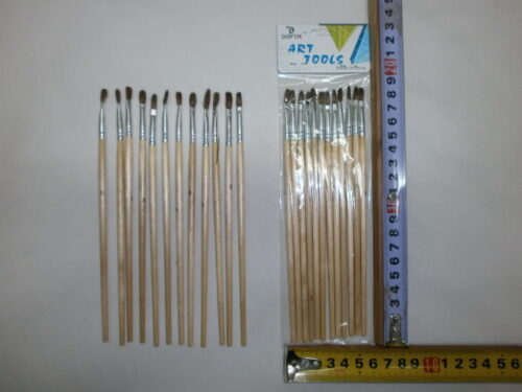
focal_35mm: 27
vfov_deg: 51.4
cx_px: 261
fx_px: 407
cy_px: 196
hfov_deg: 65.3
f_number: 2.9
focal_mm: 4.8
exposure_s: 1/30
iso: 125
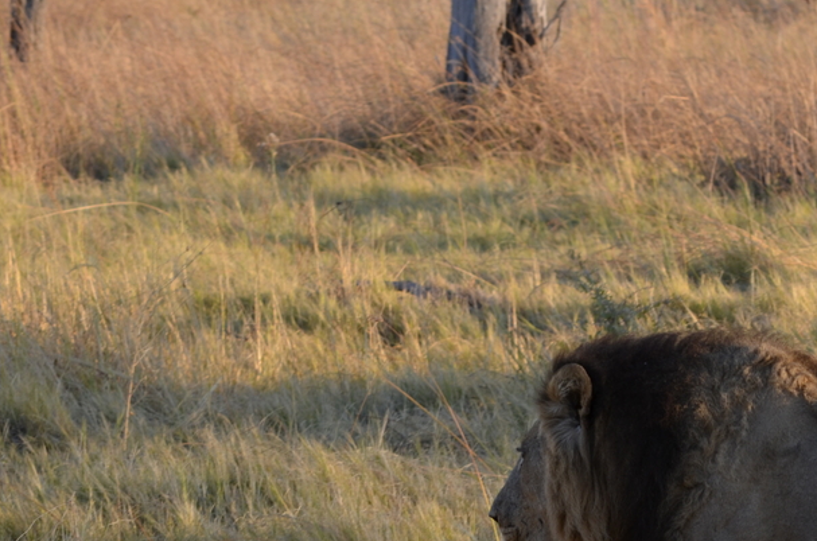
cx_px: 712
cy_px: 501
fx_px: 7881
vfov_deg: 3.9
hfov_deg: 5.9
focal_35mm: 348
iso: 200
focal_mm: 110
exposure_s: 1/200
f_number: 7.1
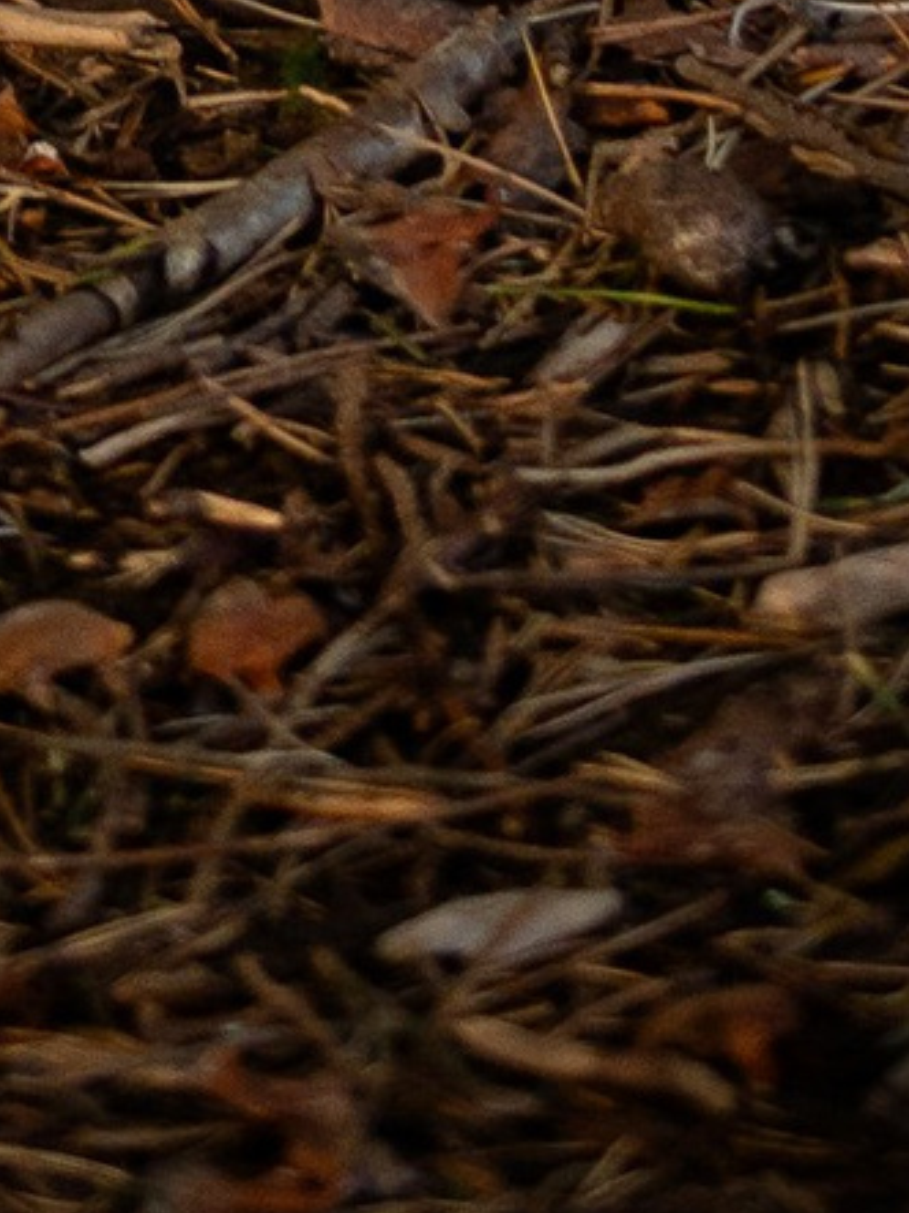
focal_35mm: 417
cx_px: -865
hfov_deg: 3.5
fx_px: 14607
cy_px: -3831
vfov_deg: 4.4
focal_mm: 50
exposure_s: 1/640
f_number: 1.6
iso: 1250
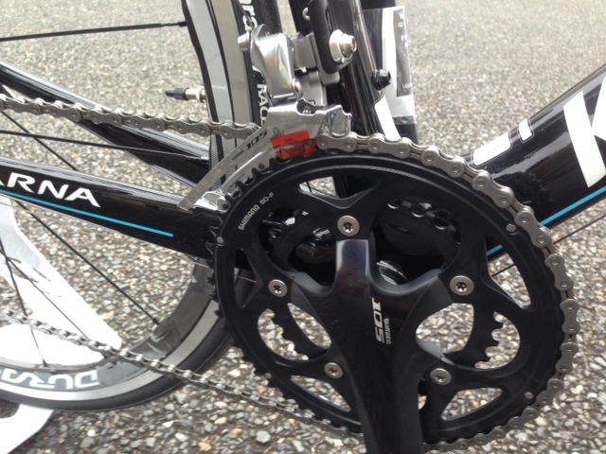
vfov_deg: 42.9
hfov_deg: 55.4
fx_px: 578
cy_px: 227
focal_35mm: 33
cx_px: 303
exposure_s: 1/30
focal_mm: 4.12
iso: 64
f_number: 2.4
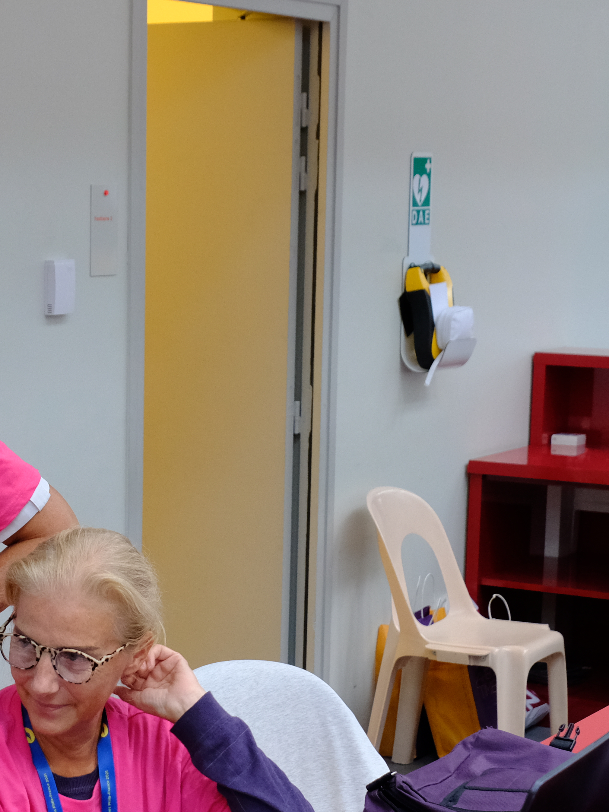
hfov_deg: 16.2
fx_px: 2111
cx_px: 30
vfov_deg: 21.6
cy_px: 602
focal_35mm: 90
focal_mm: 27.9
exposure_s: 1/75
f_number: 4.5
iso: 1600
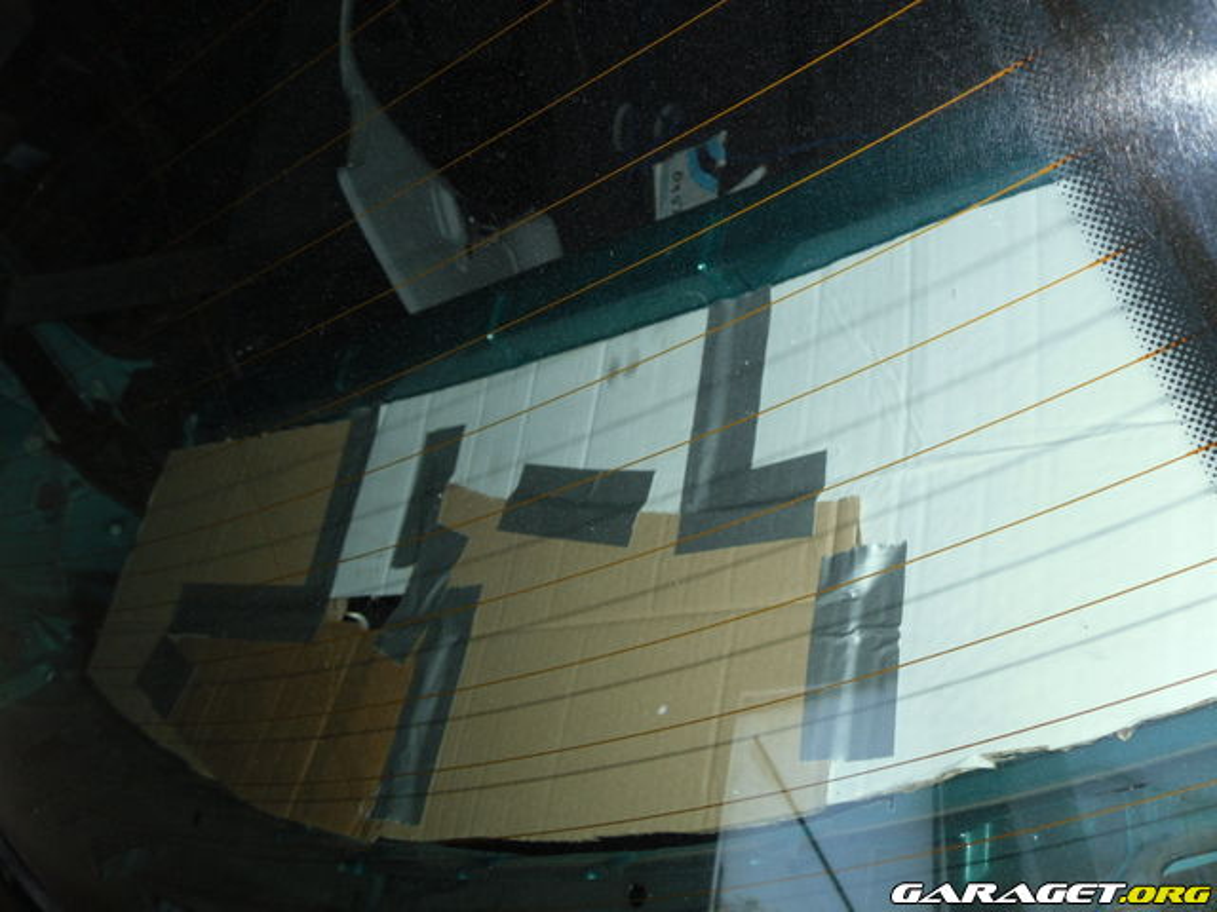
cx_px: 608
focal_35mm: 35
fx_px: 1231
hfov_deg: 52.6
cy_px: 456
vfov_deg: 40.7
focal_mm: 6.3
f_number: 3.5
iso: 80
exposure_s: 1/45
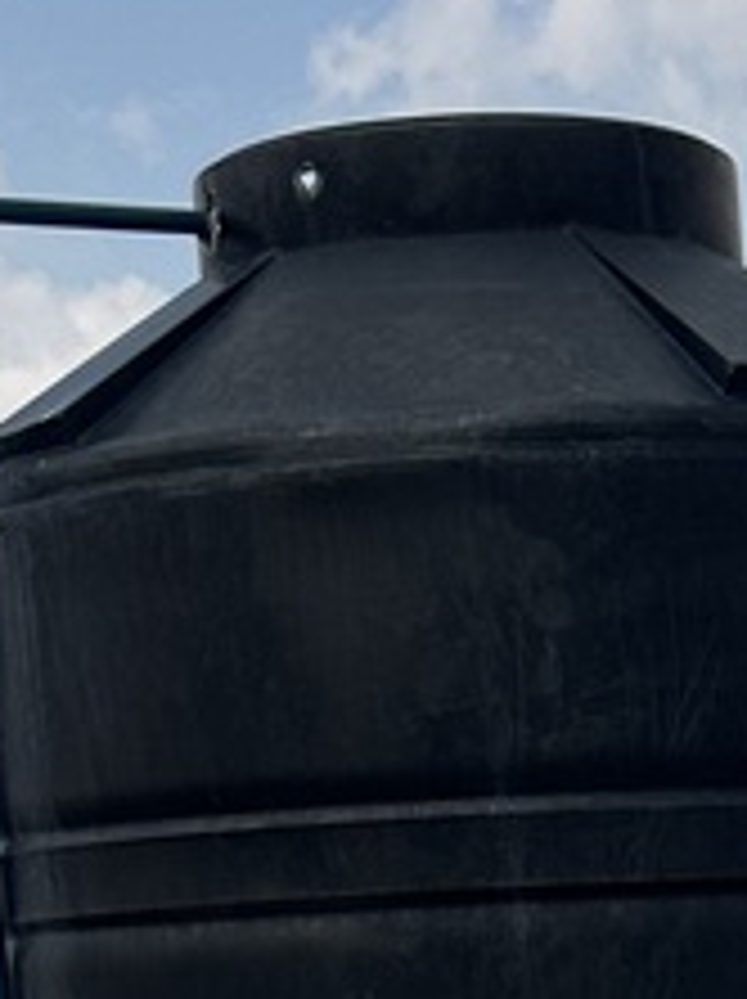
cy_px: 2020
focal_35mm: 130
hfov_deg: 11.2
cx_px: 891
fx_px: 3748
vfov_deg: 13.1
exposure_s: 1/5848
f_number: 1.78
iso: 80
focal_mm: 6.86
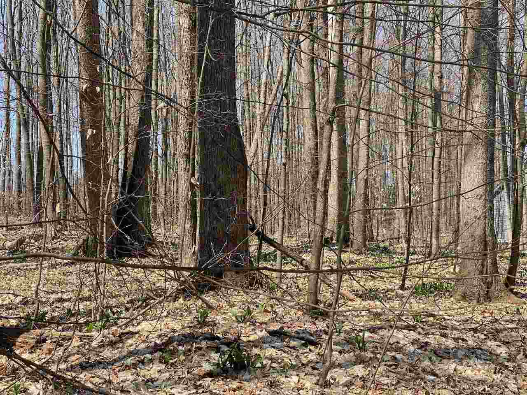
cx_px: 264
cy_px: 198
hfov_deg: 36.8
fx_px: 792
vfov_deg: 28.0
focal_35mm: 52
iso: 20
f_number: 2
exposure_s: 1/592
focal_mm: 6
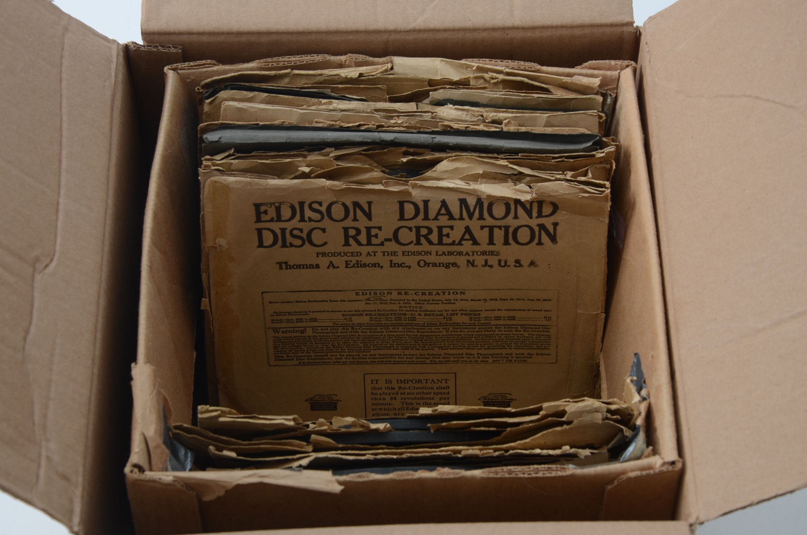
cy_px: 268
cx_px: 404
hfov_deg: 20.7
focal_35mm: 99
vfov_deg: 13.8
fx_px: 2215
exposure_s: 1/80
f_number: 8
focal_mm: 66
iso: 200
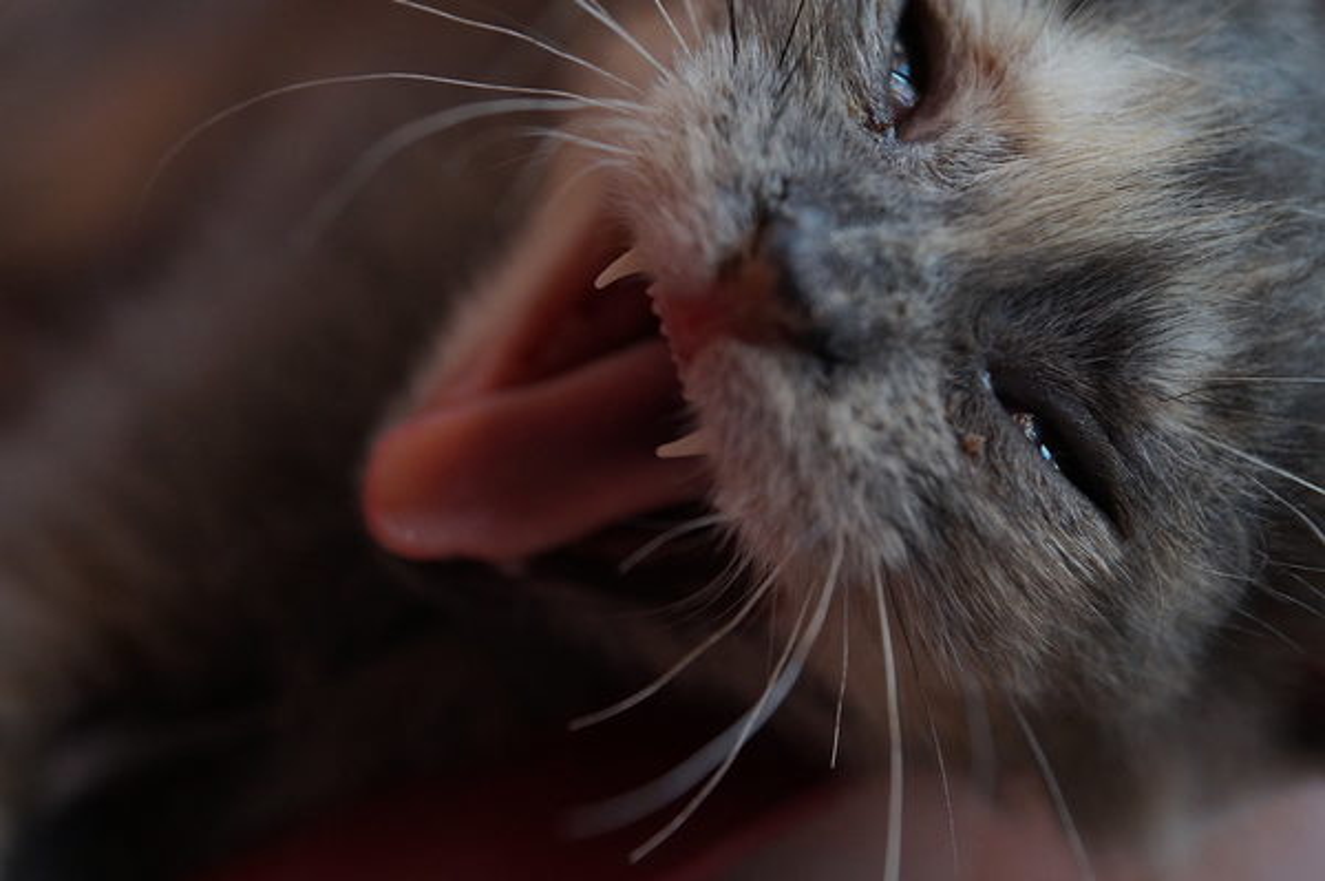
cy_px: 440
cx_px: 662
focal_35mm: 42
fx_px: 1545
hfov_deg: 46.4
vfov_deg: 31.8
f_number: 5.6
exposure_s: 1/250
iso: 800
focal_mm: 28
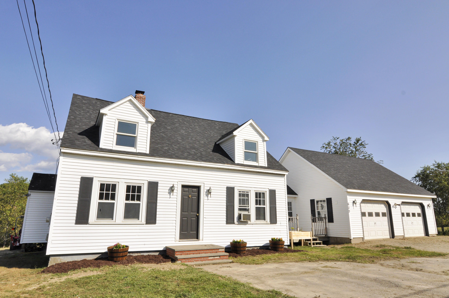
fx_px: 280
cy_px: 149
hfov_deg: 77.4
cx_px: 224
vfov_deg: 56.0
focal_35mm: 22
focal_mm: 15
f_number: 13
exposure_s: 1/640
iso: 320
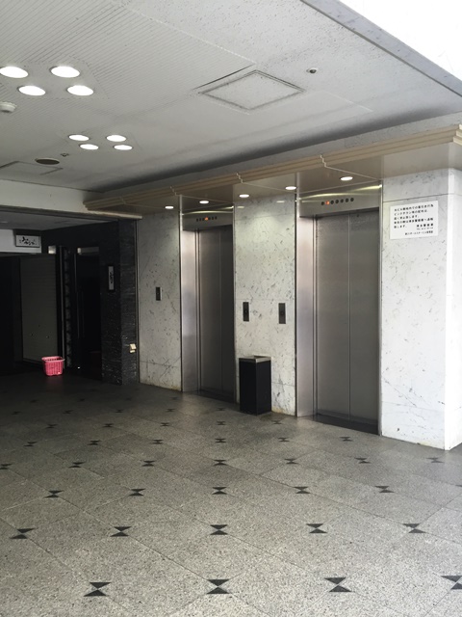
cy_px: 308
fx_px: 516
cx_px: 231
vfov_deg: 61.7
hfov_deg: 48.2
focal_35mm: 29
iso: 32
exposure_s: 1/40
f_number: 2.2
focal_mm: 4.15
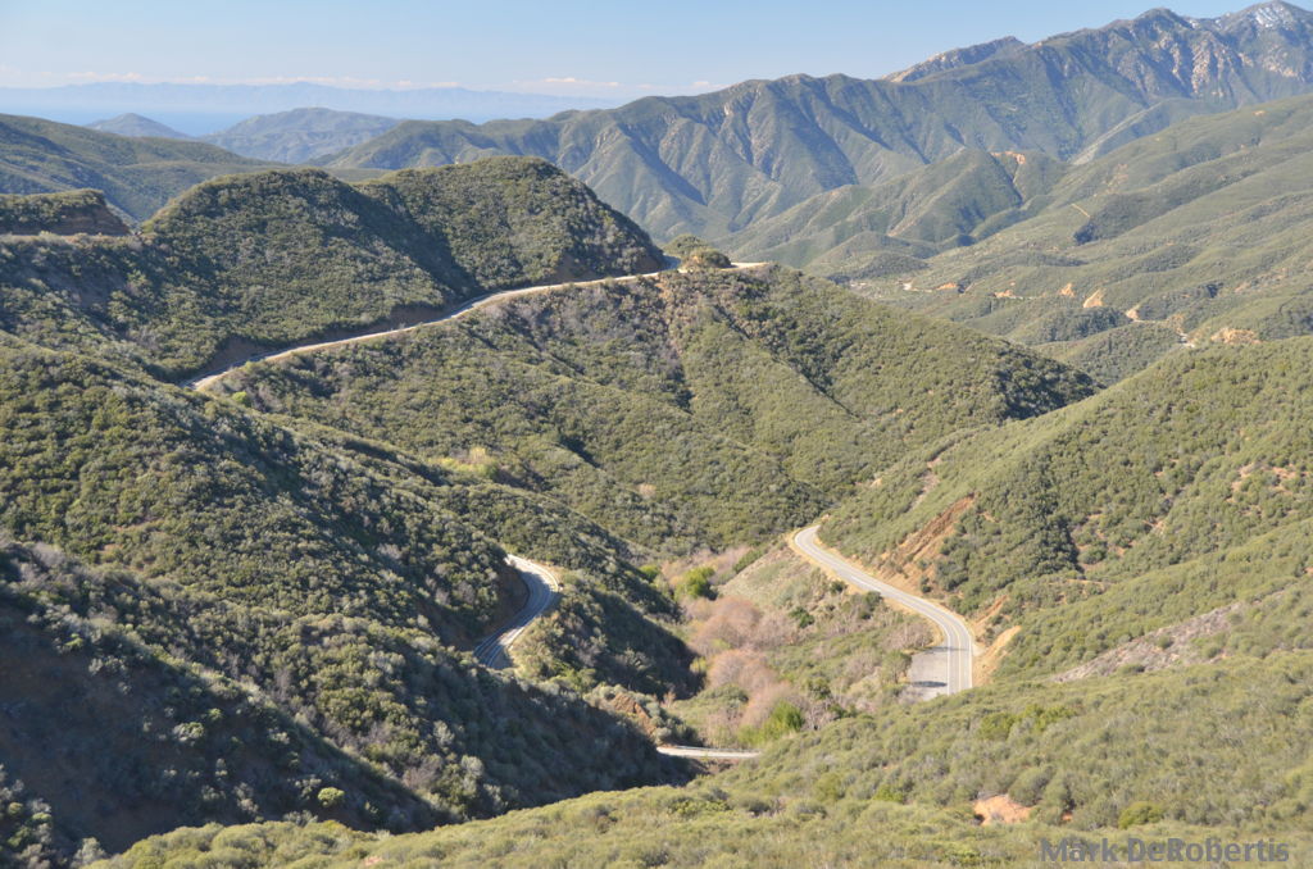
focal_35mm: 63
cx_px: 656
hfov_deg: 32.0
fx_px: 2293
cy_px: 434
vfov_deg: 21.5
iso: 640
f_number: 6.3
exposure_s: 1/250
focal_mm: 42
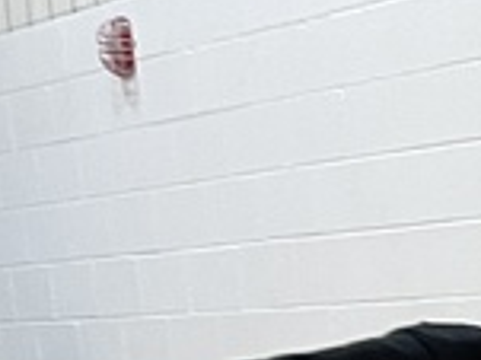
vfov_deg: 7.8
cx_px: 822
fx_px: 2305
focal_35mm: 166
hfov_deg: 11.2
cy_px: 1074
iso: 160
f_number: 1.6
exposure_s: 1/60
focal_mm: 5.1
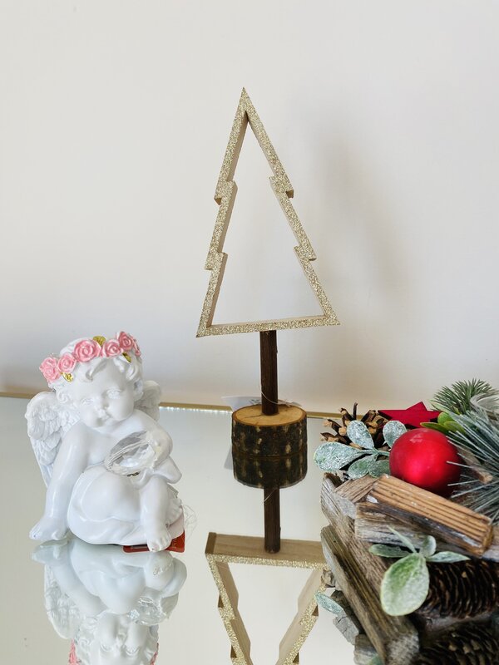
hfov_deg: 53.1
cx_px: 250
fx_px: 500
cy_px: 332
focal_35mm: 26
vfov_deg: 67.3
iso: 40
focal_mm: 4.25
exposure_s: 1/100
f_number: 1.8
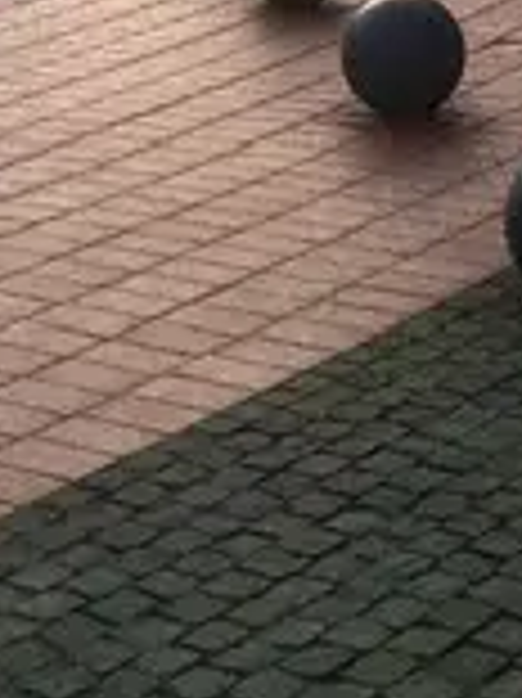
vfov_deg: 15.0
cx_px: 410
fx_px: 2416
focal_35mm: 120
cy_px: -410
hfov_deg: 12.3
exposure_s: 1/527
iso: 25
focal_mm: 4.15
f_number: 2.2
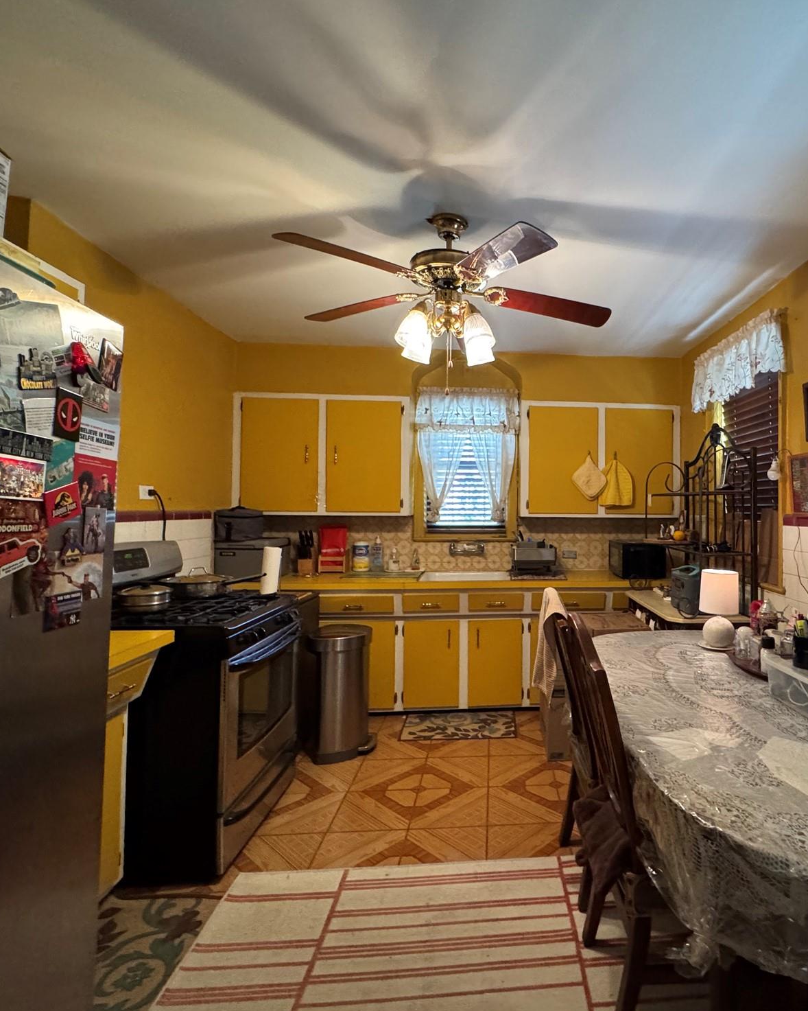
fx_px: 568
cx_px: 543
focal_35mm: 19
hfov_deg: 68.7
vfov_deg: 83.3
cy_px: 493
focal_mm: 2.22
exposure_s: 1/60
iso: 800
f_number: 2.2
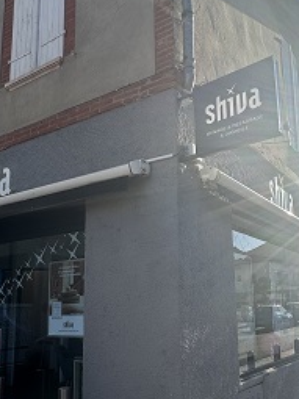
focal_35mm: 33
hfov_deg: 42.8
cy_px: 246
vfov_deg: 54.8
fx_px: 380
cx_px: 168
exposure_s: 1/1182
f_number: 2.2
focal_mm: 2.22
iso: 40
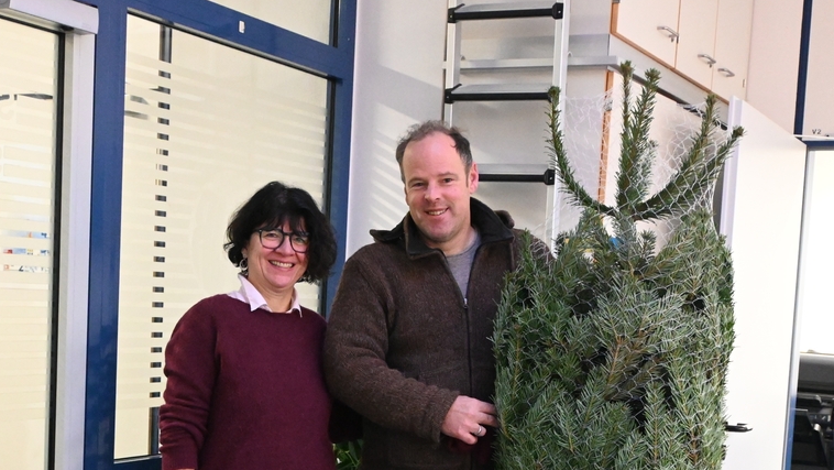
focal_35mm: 59
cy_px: 411
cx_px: 406
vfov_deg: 19.9
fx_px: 1315
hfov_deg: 35.2
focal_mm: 20.5
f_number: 3.8
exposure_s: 1/60
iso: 5600
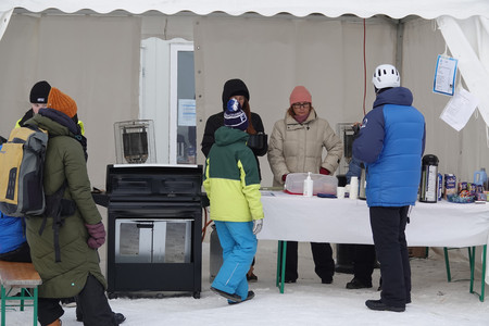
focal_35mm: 131
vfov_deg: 10.5
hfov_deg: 15.6
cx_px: 244
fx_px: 1779
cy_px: 163
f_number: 4
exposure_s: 1/400
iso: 100
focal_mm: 47.94
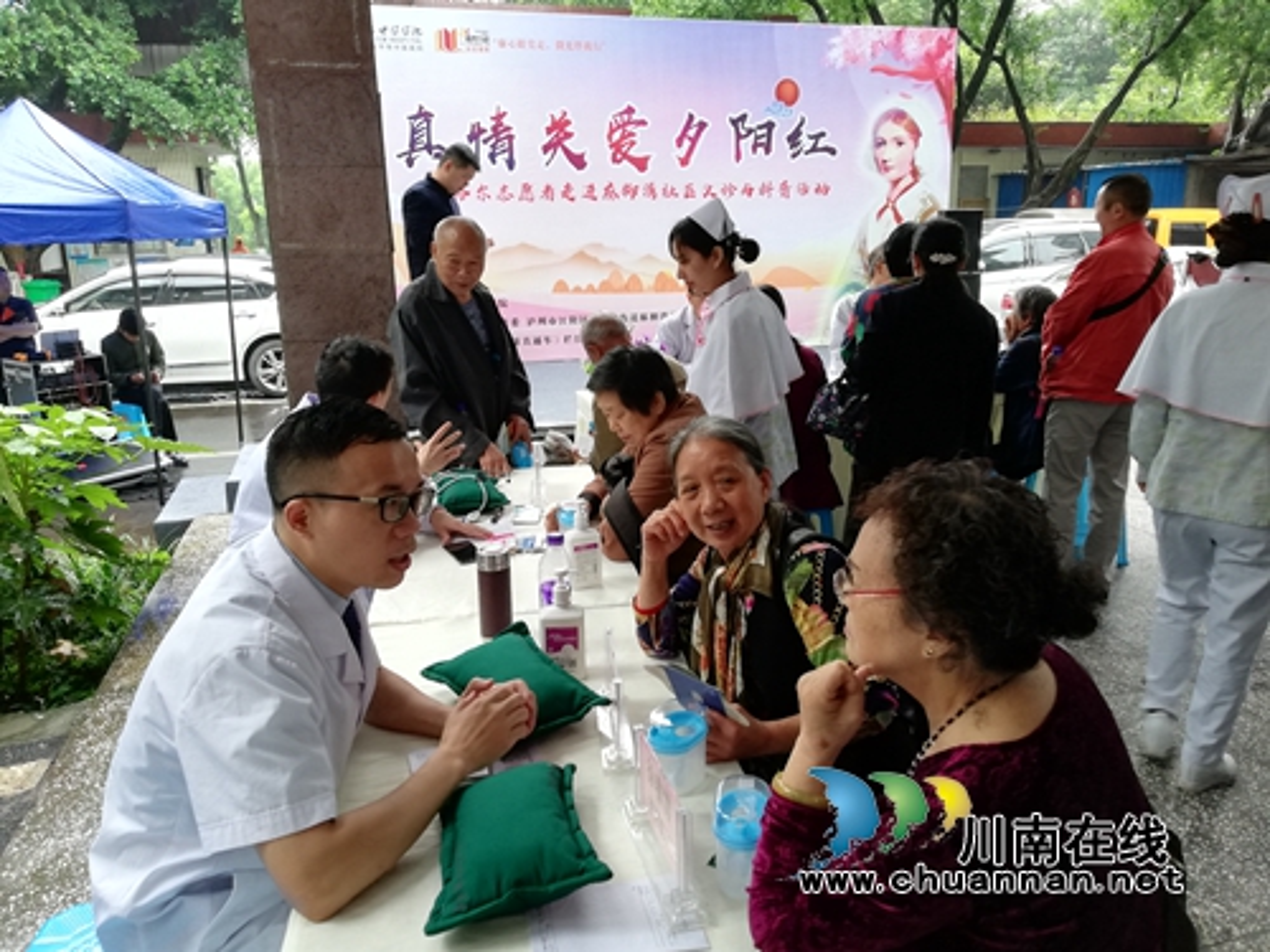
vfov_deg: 53.1
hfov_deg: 67.3
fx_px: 954
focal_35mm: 26
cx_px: 635
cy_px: 476
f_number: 2.2
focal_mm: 3.81
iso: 160
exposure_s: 1/50
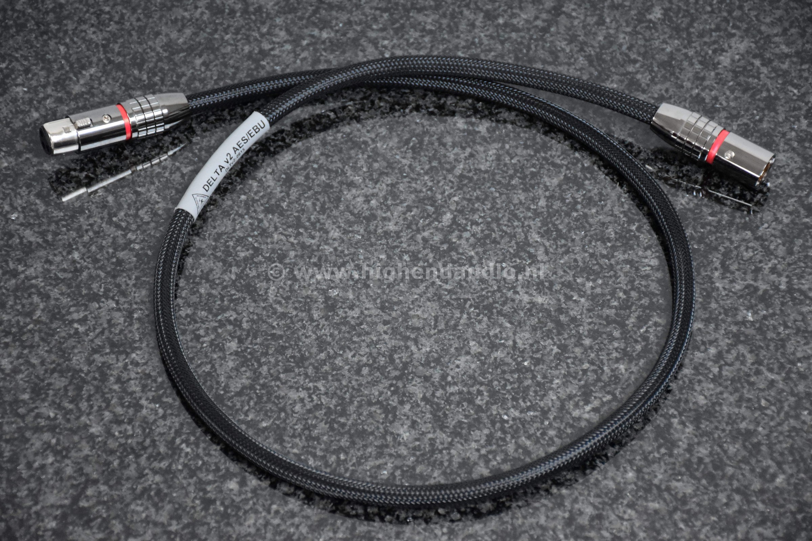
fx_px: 2706
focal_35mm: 120
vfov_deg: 11.4
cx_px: 406
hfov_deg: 17.1
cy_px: 270
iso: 4000
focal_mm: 80
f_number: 5.3
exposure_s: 1/60
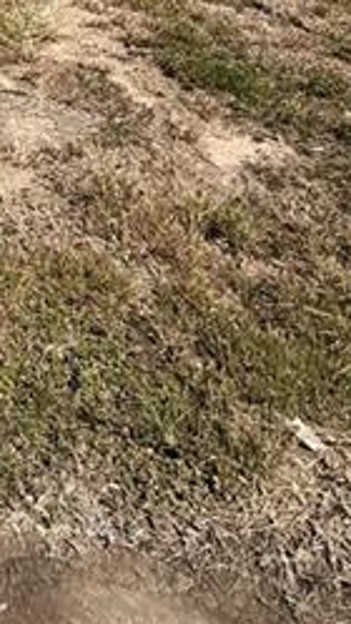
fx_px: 778
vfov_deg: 34.7
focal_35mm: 47
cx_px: -183
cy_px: -128
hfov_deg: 21.2
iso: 50
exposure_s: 1/3460
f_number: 2.2
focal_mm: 2.22
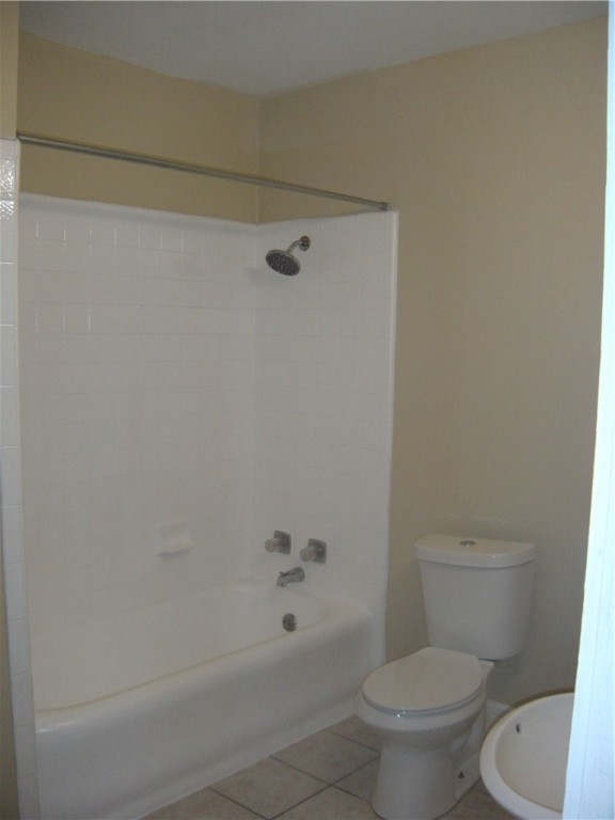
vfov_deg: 52.6
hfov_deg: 40.7
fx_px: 829
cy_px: 410
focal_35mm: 35
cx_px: 308
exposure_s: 1/52.1
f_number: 3.8
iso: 200
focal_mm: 5.9
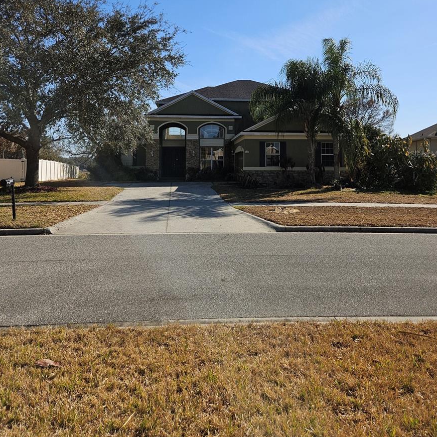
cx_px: 220
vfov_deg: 56.3
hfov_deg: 57.3
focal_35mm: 28
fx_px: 400
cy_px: 154
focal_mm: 5.4
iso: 25
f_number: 1.8
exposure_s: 1/2321
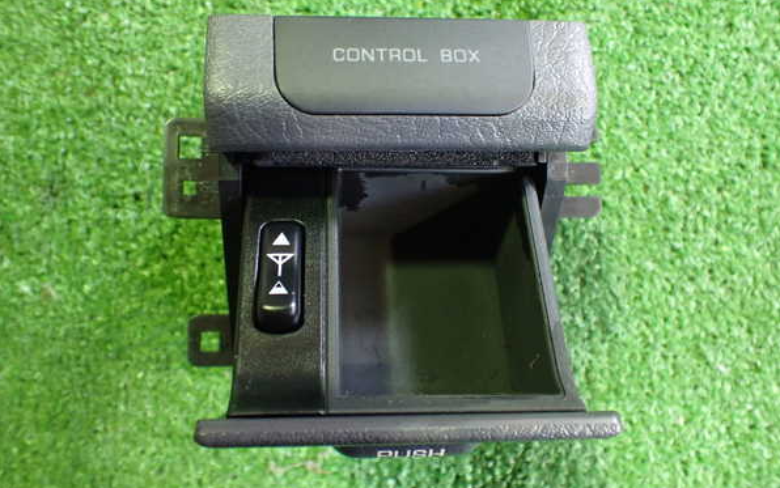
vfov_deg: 39.5
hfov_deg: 59.6
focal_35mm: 32
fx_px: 680
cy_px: 234
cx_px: 391
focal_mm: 5.4
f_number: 2.3
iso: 800
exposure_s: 1/40
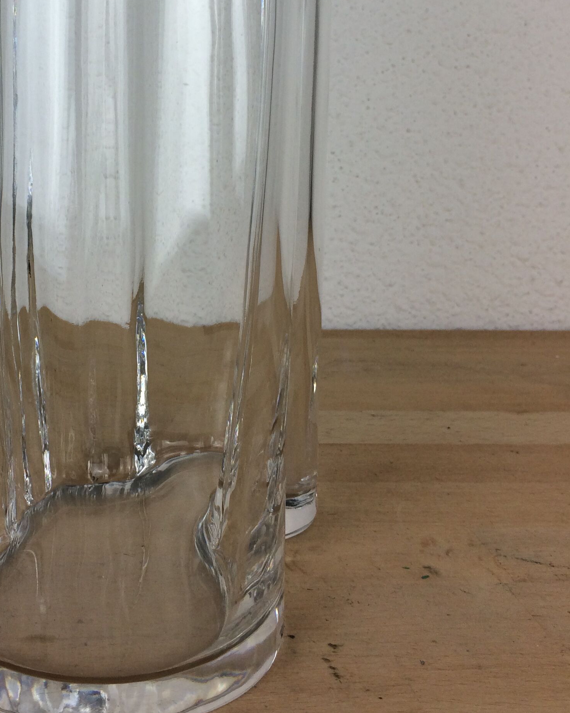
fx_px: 1055
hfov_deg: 29.5
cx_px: 105
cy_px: 142
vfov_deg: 36.1
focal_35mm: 50
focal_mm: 4.15
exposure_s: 1/110
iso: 32
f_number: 2.2
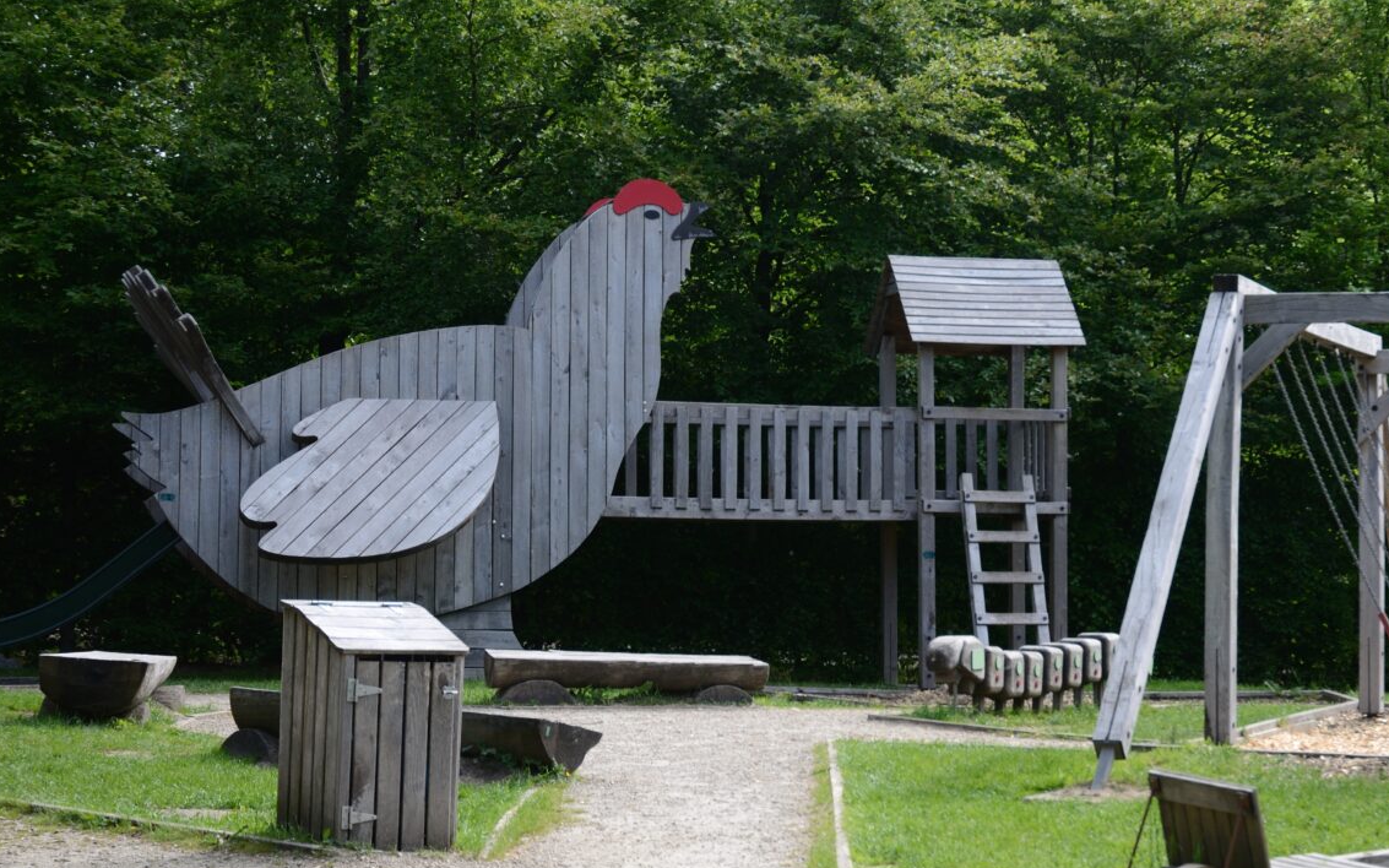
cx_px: 935
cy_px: 485
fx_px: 3445
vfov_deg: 14.4
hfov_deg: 22.7
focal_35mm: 91
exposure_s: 1/250
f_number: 4.5
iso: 100
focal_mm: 44
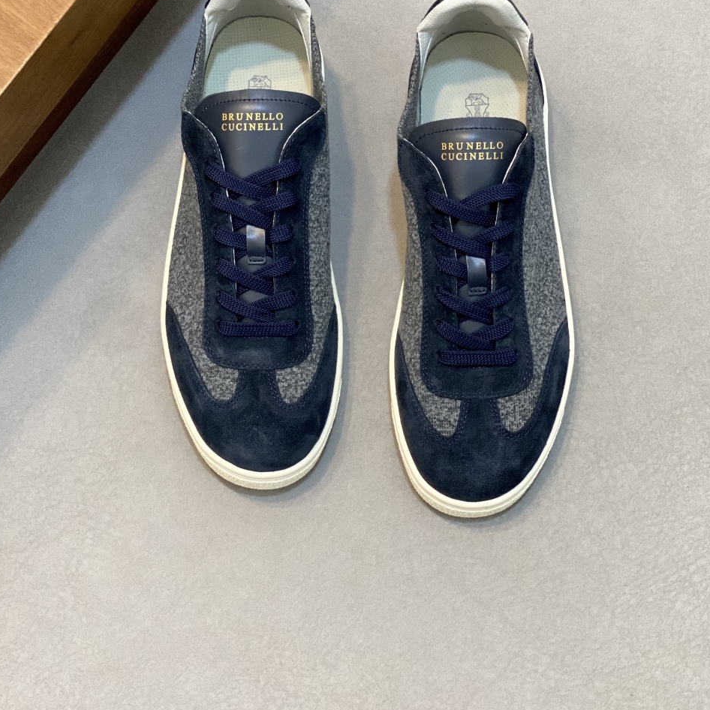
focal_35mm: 70
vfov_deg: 24.6
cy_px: 265
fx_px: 1624
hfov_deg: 24.6
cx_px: 325
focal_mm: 6
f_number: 2
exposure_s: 1/100
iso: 200
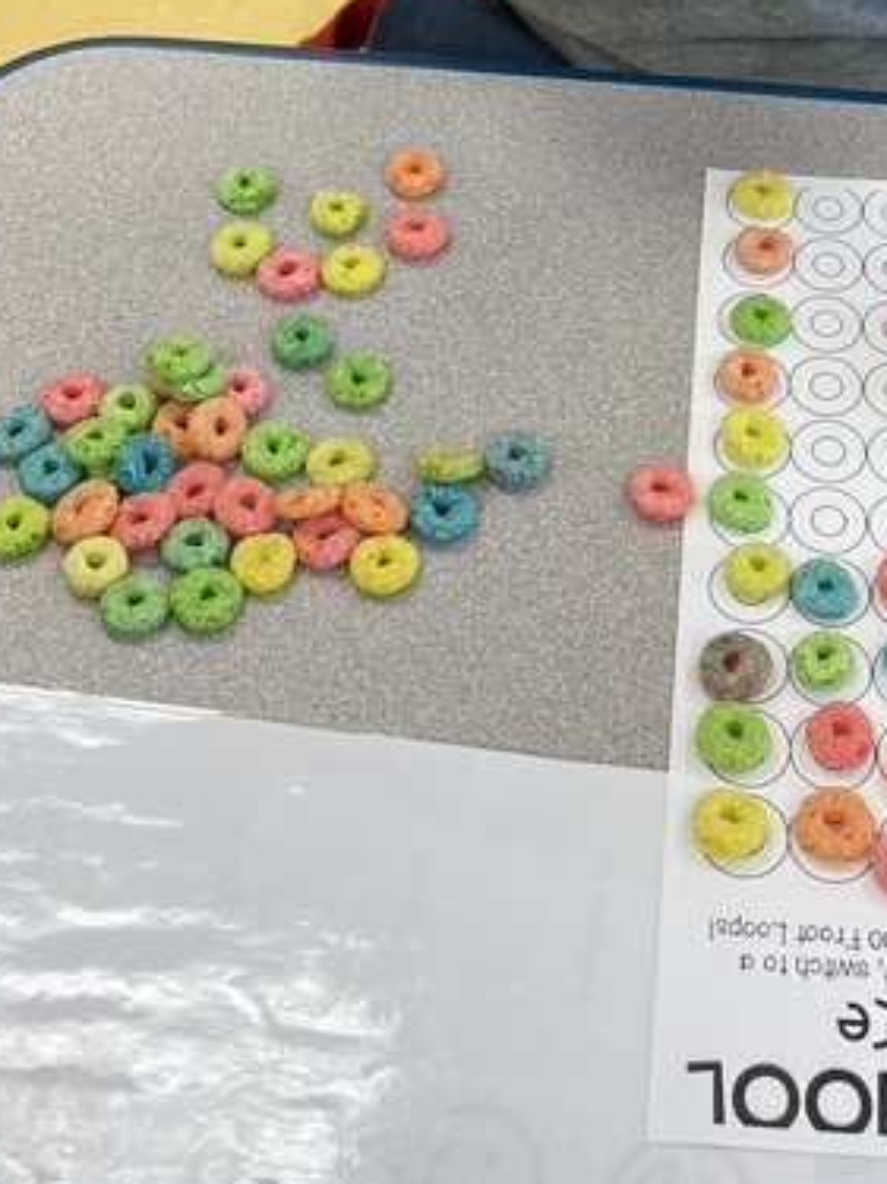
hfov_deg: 20.4
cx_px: 764
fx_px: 2427
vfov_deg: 25.1
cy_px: -186
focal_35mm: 71
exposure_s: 1/120
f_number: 1.6
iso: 50
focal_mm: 4.2
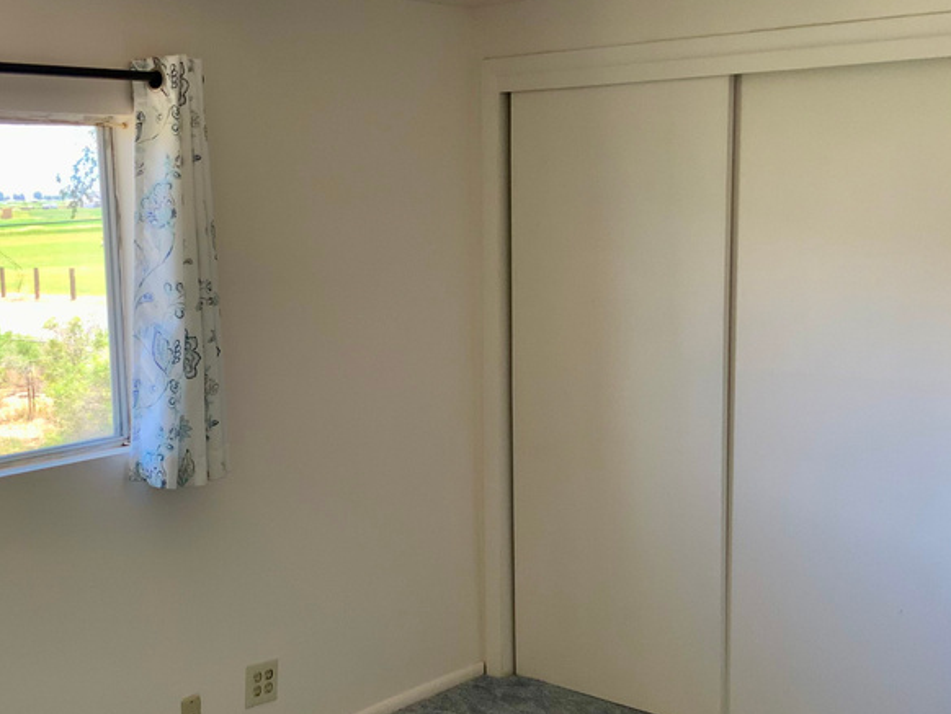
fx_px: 1402
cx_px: 351
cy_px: 381
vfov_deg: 28.6
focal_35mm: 51
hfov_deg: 37.2
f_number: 1.8
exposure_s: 1/120
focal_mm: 3
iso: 64
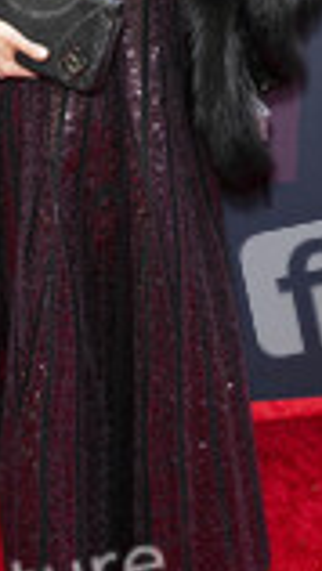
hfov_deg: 17.4
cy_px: 90
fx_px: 1046
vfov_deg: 29.6
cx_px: 98
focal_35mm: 69
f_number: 5.6
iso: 800
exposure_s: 1/200
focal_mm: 26
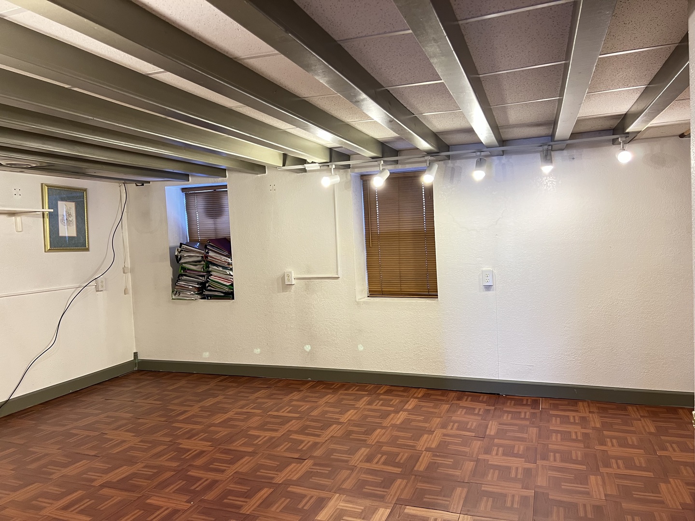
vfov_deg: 53.1
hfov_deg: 67.3
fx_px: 522
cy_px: 260
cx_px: 348
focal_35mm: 26
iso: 250
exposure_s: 1/60
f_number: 1.5
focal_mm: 5.7
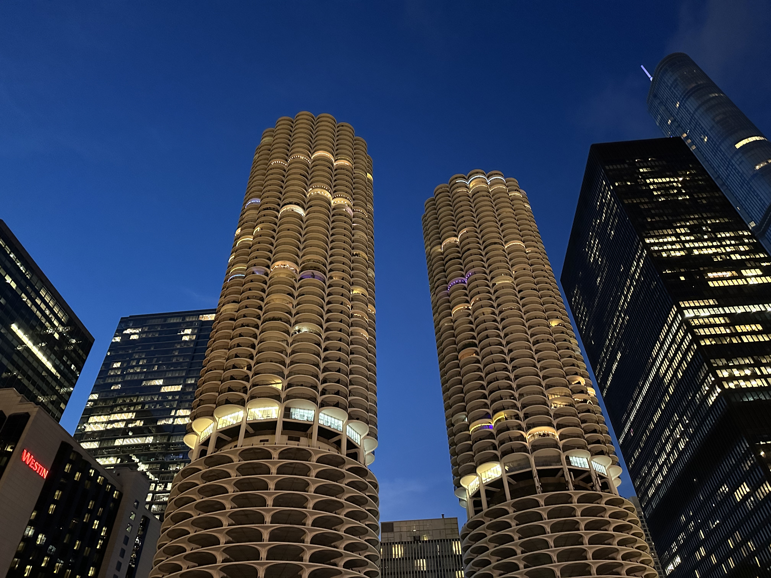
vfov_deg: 56.8
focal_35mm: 24
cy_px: 289
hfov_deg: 71.6
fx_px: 535
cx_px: 386
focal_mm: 6.86
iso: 1600
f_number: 1.78
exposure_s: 1/30
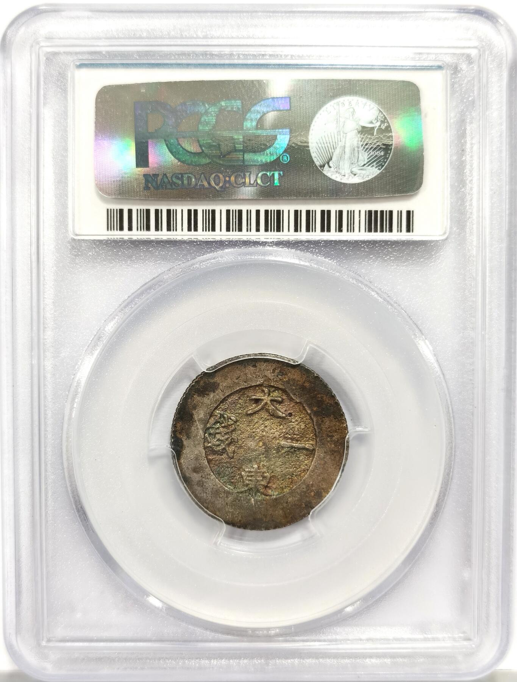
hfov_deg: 27.2
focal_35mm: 54
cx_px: 258
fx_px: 1068
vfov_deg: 35.4
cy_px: 341
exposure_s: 1/100
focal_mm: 5.56
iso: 200
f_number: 16
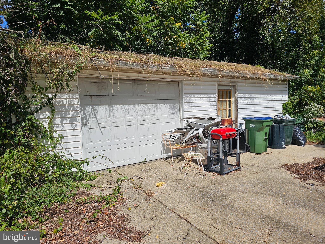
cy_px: 122
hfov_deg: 73.9
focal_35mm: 23
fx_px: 216
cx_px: 162
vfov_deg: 58.9
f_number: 1.7
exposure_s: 1/1255
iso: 10
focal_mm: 6.3
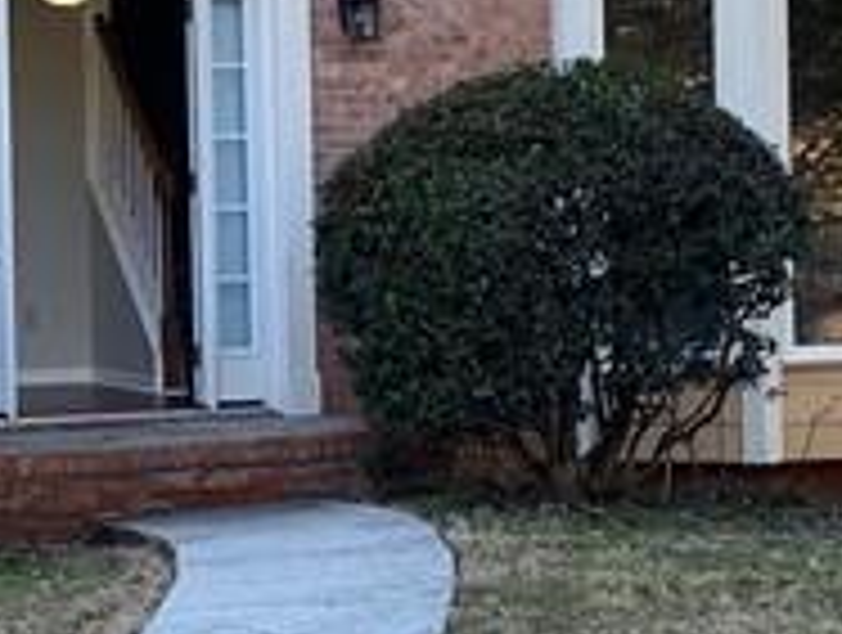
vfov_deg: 10.4
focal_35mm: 142
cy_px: 108
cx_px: 212
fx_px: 3461
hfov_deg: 13.8
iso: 32
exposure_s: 1/257
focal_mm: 4.25
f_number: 1.8
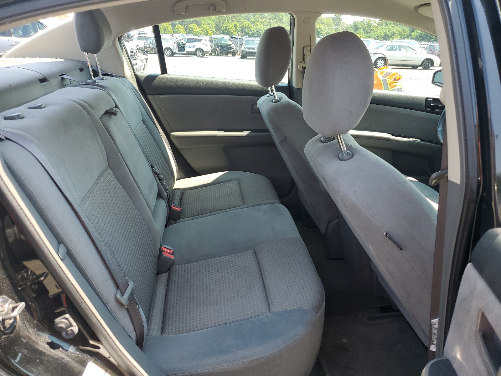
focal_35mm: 26
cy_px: 188
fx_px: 376
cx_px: 250
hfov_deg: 67.3
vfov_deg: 53.1
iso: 50
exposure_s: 1/333
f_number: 1.5
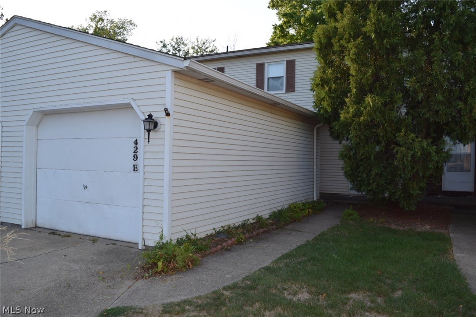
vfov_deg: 43.6
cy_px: 158
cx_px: 238
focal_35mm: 30
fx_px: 397
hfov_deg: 61.9
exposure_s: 1/160
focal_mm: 20
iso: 100
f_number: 6.3
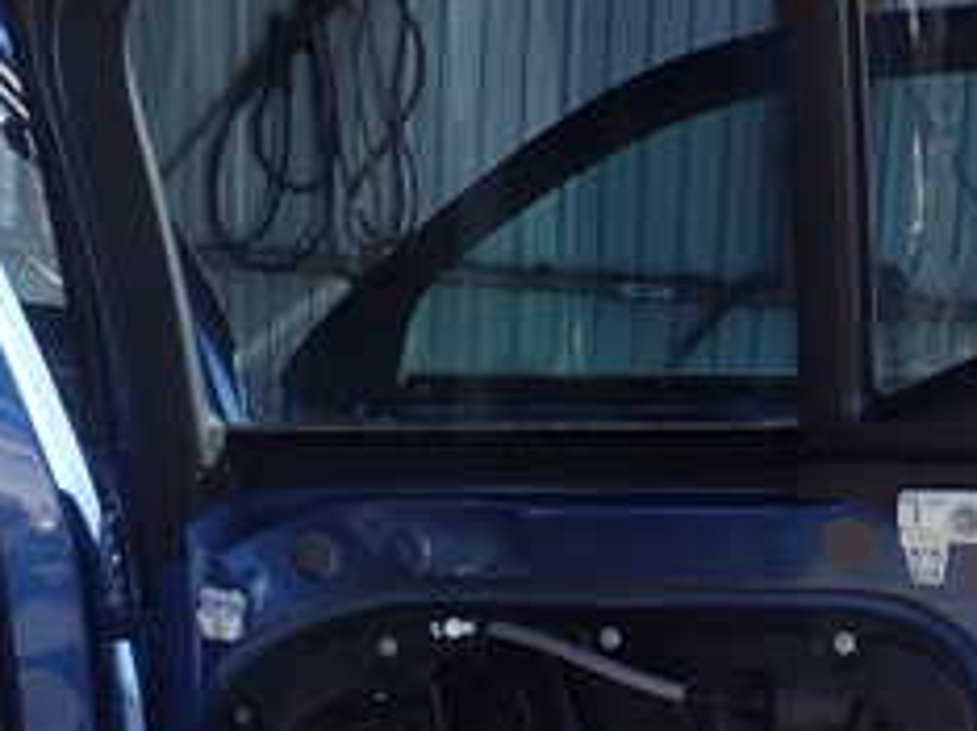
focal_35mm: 77
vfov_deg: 18.8
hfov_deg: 24.4
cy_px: 660
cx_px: 948
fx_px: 2171
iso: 100
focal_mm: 5.4
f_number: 3.2
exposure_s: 1/200
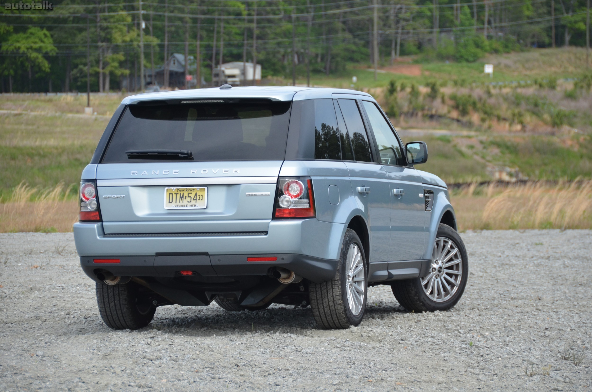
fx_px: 3200
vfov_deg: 7.0
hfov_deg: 10.6
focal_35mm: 195
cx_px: 296
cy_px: 196
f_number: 5.6
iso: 450
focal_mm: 130
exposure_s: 1/1000
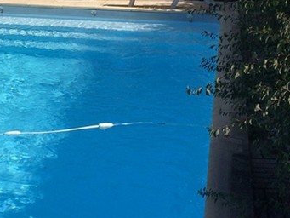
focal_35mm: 87
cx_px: 3
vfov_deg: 16.9
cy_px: 52
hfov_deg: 21.7
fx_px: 729
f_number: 2.2
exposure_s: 1/3425
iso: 32
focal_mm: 4.15
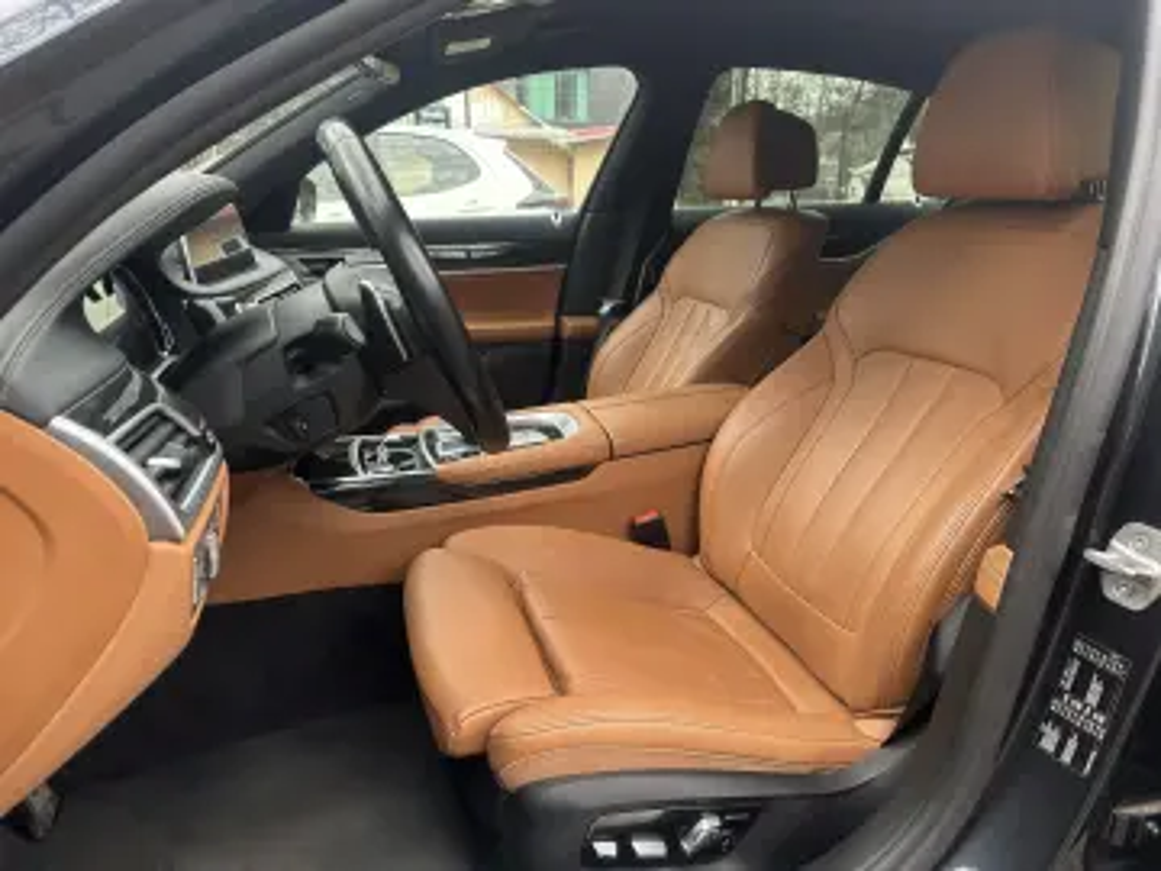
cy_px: 436
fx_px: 805
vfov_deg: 56.8
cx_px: 580
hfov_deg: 71.6
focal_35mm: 24
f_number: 1.78
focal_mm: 6.86
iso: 64
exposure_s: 1/158
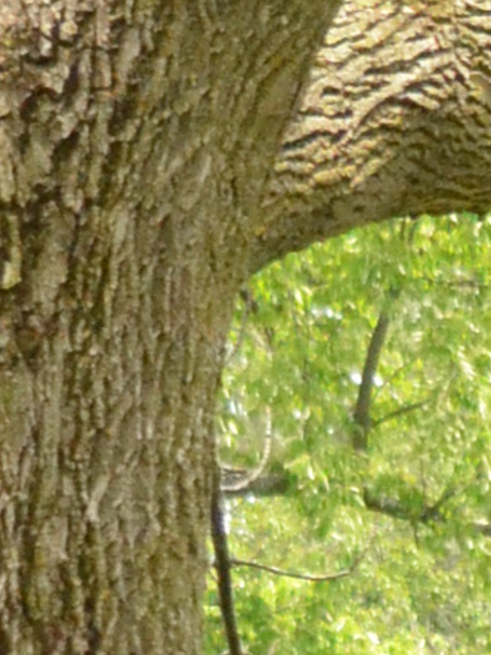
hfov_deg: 2.2
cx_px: 1458
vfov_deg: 3.0
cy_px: 1783
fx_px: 12488
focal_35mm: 660
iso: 3200
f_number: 4.5
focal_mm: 55
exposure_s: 1/4000
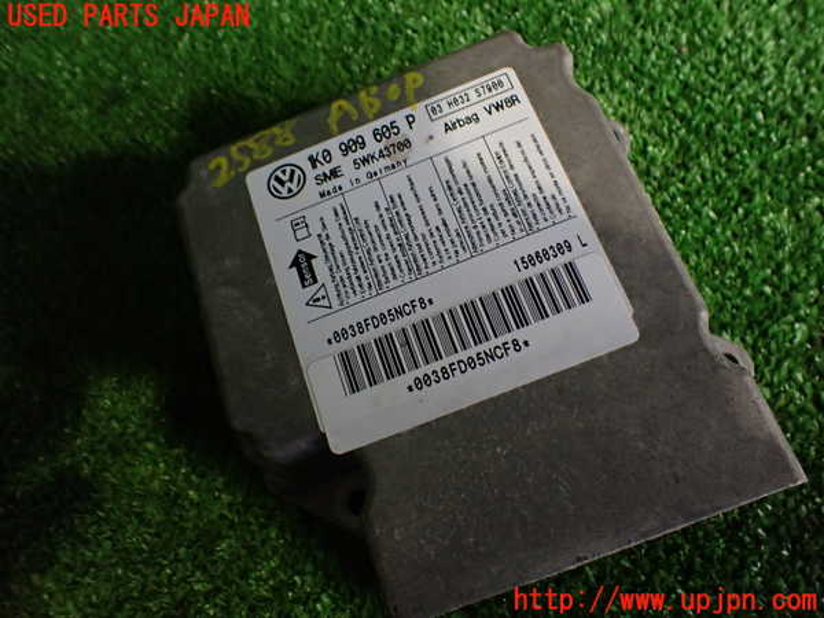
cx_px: 412
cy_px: 309
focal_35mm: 30
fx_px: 714
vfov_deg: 46.8
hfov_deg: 60.0
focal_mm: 5.4
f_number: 2.3
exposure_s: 1/125
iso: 640
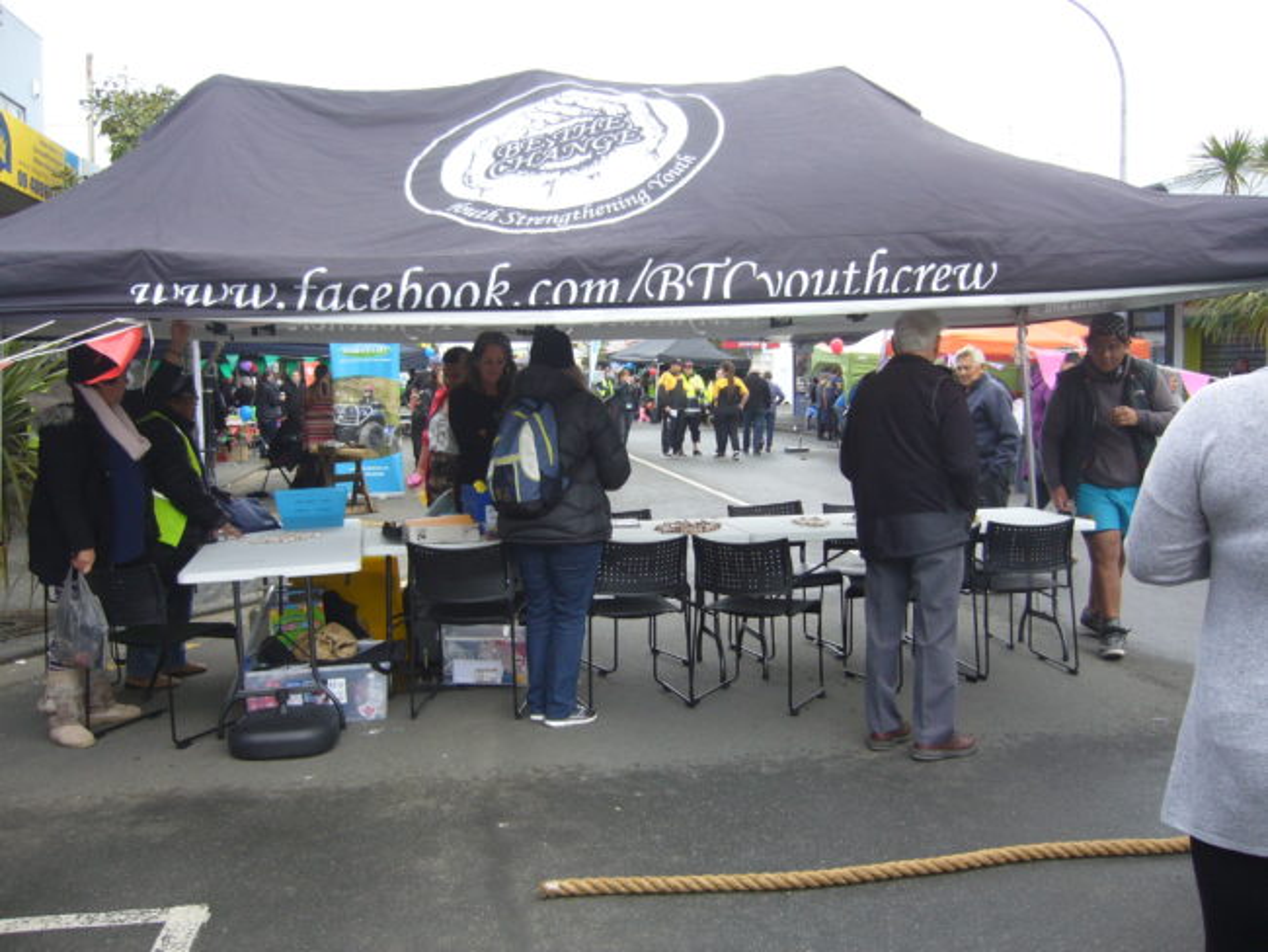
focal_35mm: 35
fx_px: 1283
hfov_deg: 52.6
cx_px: 634
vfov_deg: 40.7
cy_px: 476
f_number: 2.8
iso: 80
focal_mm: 5.8
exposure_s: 1/160
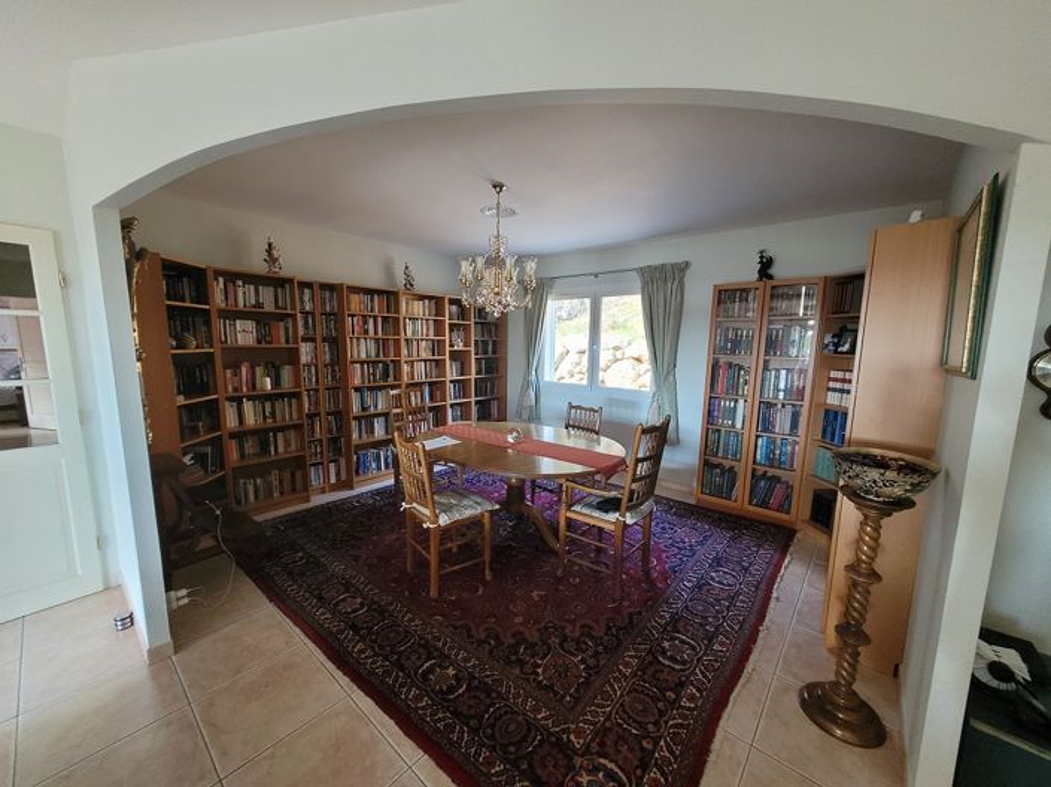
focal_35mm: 13
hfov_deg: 106.2
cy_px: 394
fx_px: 395
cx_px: 526
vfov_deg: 89.9
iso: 400
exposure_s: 1/33
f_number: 2.2
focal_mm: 1.74
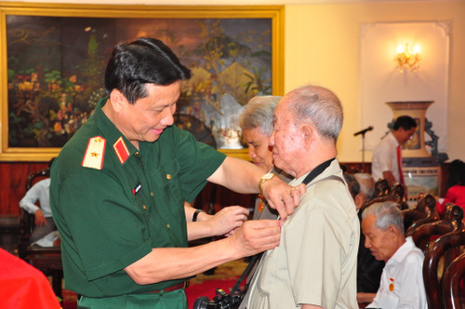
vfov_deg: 15.7
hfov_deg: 23.4
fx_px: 1122
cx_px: 232
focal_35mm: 87
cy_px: 154
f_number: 5
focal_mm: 58
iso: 800
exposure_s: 1/60
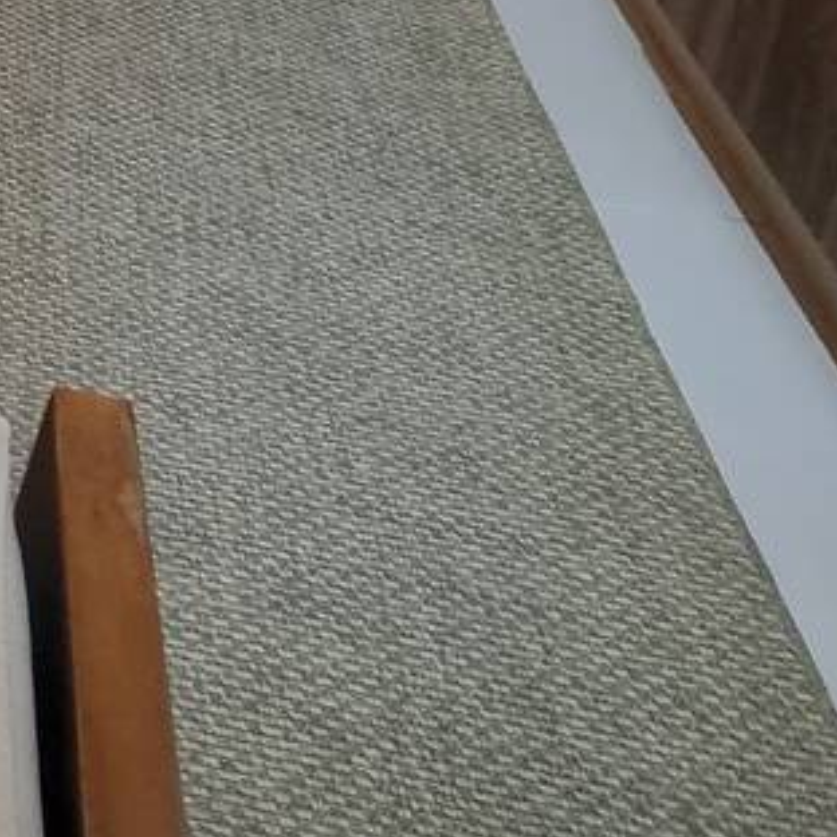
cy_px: -590
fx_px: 1450
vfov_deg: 22.4
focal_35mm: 53
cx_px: -357
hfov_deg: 25.6
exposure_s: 1/60
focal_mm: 1.74
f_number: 2.2
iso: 250
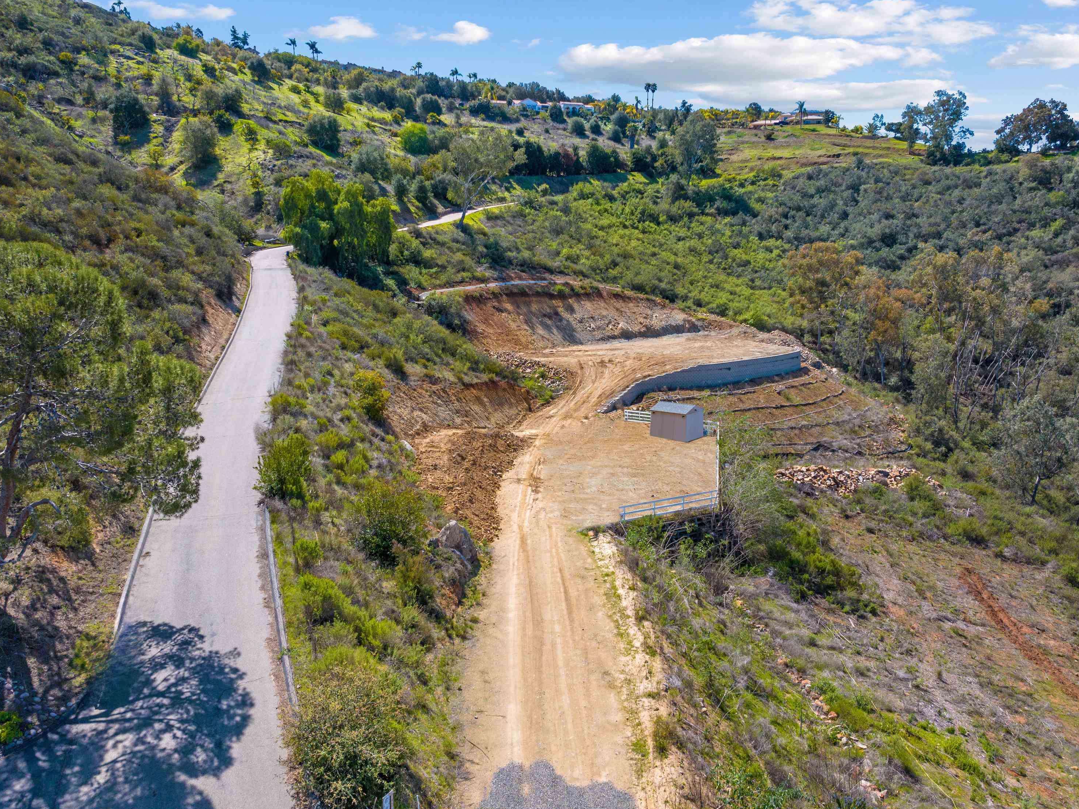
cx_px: 547
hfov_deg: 69.4
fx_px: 779
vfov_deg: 54.9
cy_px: 414
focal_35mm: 25
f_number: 2.8
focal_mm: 12.29
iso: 170
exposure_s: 1/240
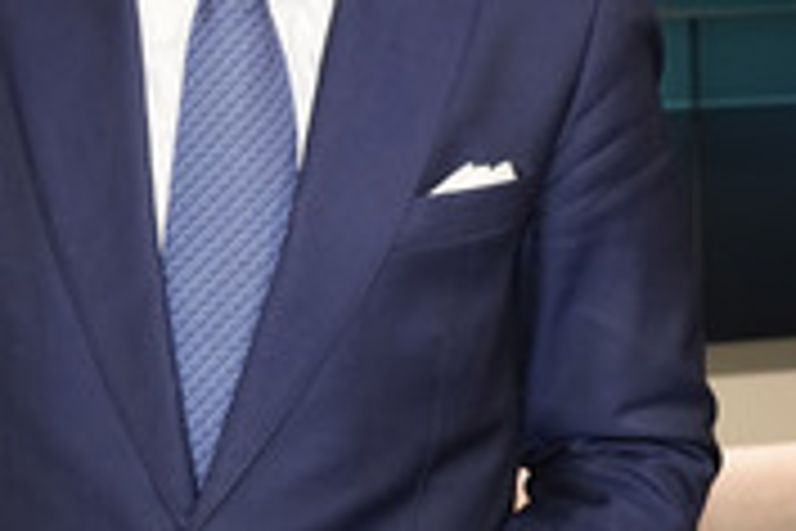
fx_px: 1747
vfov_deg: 16.6
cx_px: 295
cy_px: -81
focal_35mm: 79
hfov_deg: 25.6
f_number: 5.6
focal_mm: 31
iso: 2000
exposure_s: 1/125
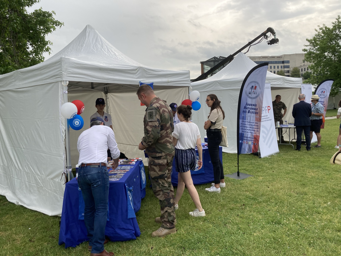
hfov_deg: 63.4
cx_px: 170
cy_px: 128
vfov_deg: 49.7
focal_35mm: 28
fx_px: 276
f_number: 1.8
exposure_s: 1/1372
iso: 20
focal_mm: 3.99
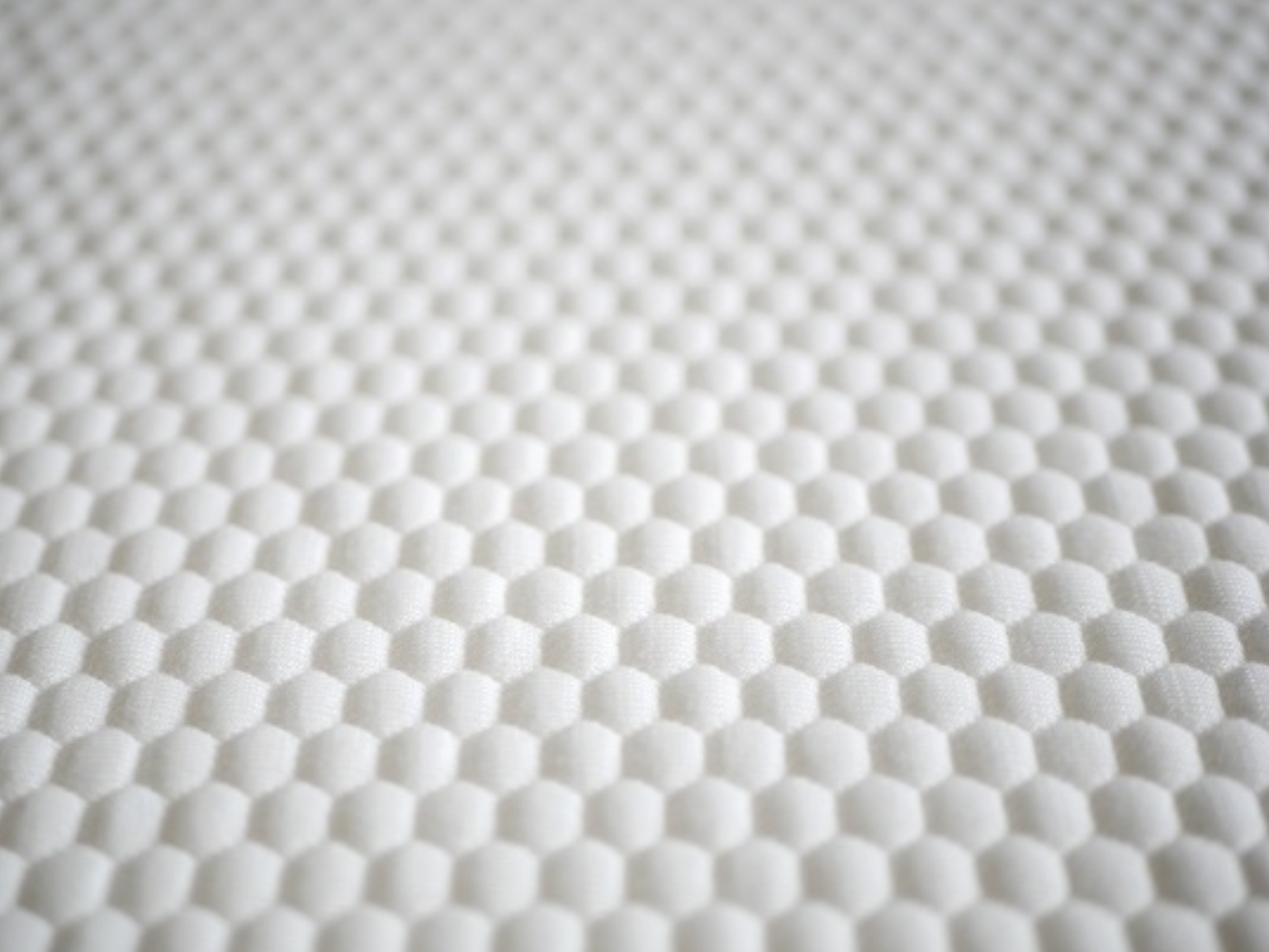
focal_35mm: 56
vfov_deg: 26.1
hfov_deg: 34.3
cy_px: 469
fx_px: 2053
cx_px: 580
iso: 400
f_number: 1.7
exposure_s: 1/60
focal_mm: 25
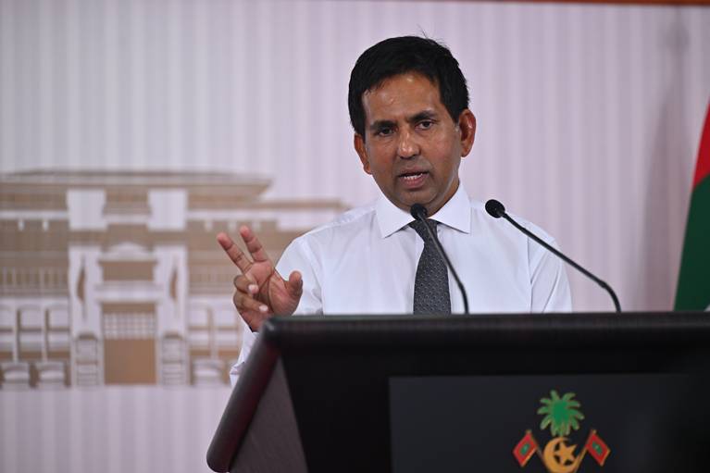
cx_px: 355
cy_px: 236
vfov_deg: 6.9
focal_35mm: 200
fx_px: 3943
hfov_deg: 10.3
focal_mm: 200
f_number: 2.8
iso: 800
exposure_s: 1/250
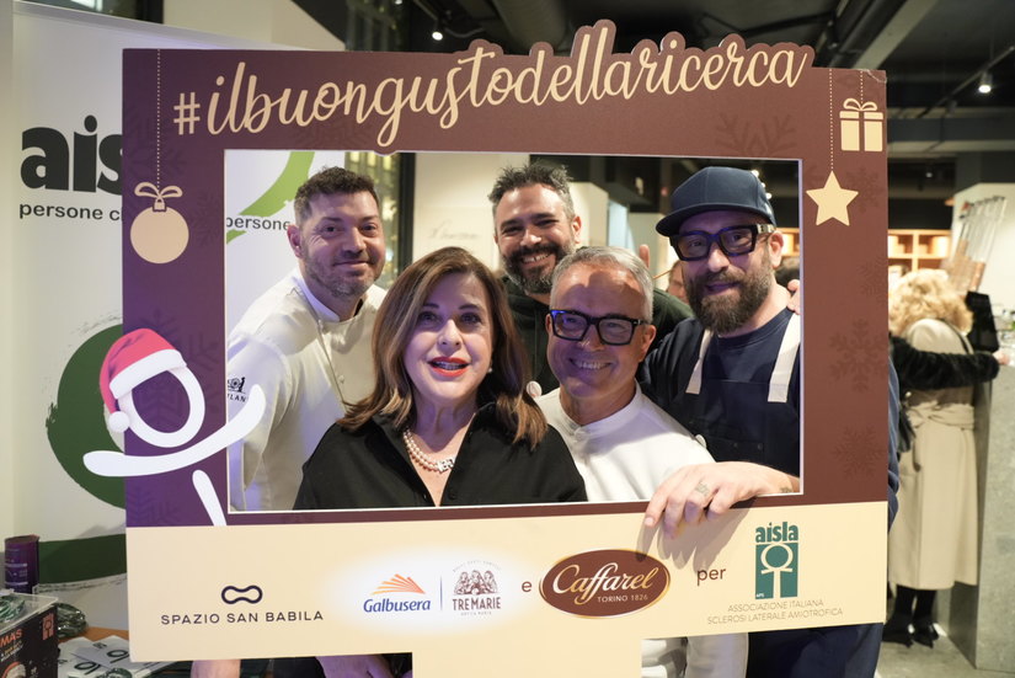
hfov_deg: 65.4
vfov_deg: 46.5
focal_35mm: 28
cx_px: 508
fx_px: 790
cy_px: 339
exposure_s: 1/80
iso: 4000
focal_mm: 28
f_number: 4
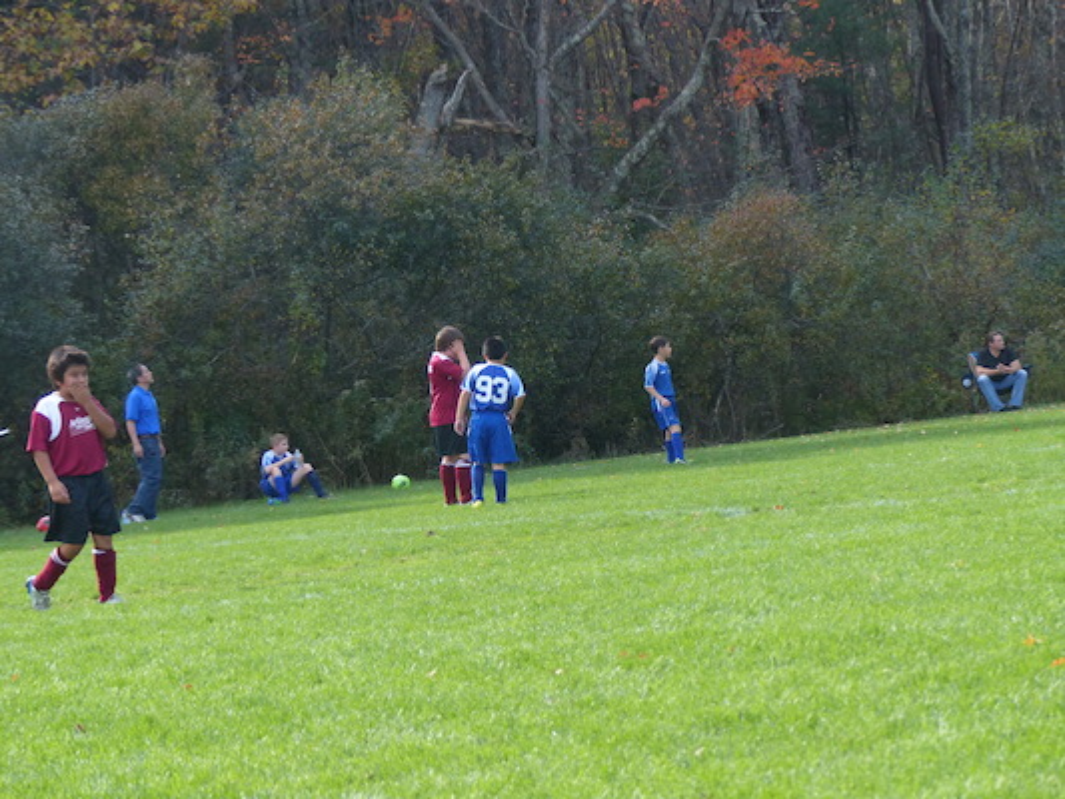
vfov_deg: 9.5
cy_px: 400
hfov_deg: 12.6
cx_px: 532
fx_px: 4831
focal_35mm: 157
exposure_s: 1/500
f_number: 2.8
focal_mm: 28.3
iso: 320
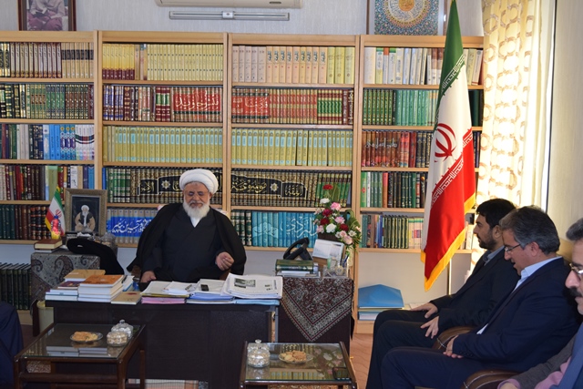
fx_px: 777
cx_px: 292
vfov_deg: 28.1
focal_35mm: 48
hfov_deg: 41.1
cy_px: 194
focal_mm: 32
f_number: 5.6
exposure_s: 1/125
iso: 800
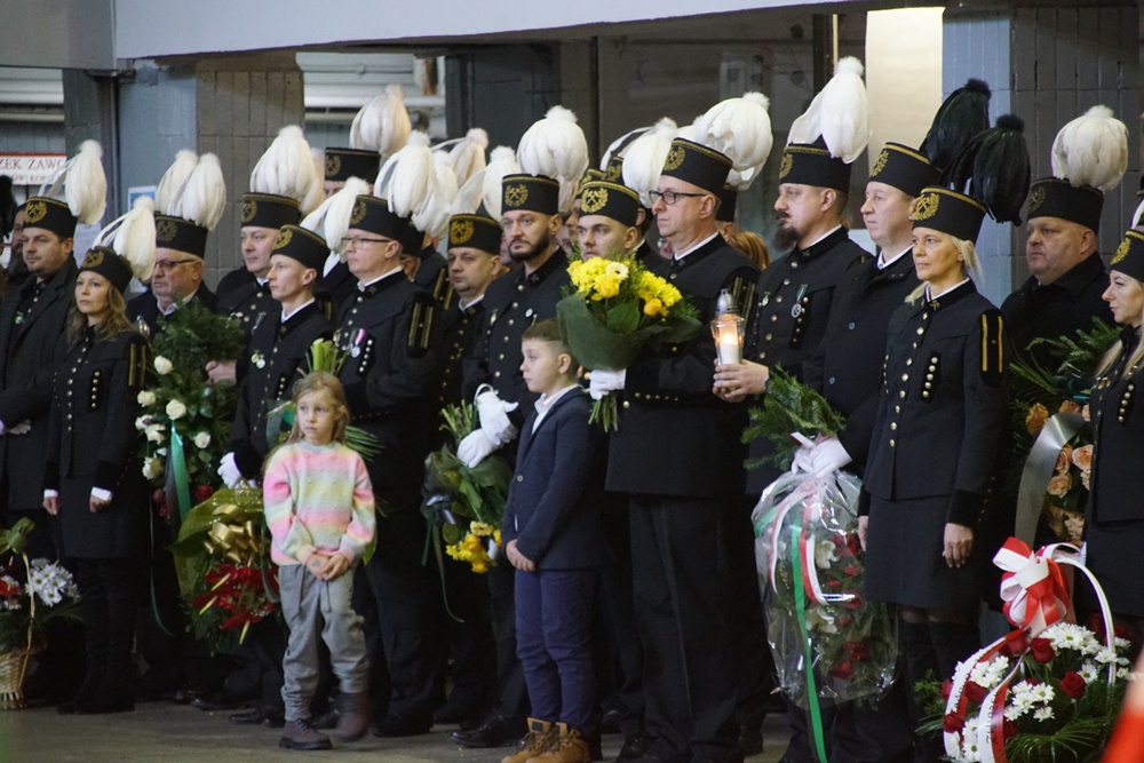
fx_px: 6674
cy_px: 382
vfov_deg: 6.5
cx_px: 572
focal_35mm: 210
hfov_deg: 9.8
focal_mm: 140
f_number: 5.6
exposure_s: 1/20
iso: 3200
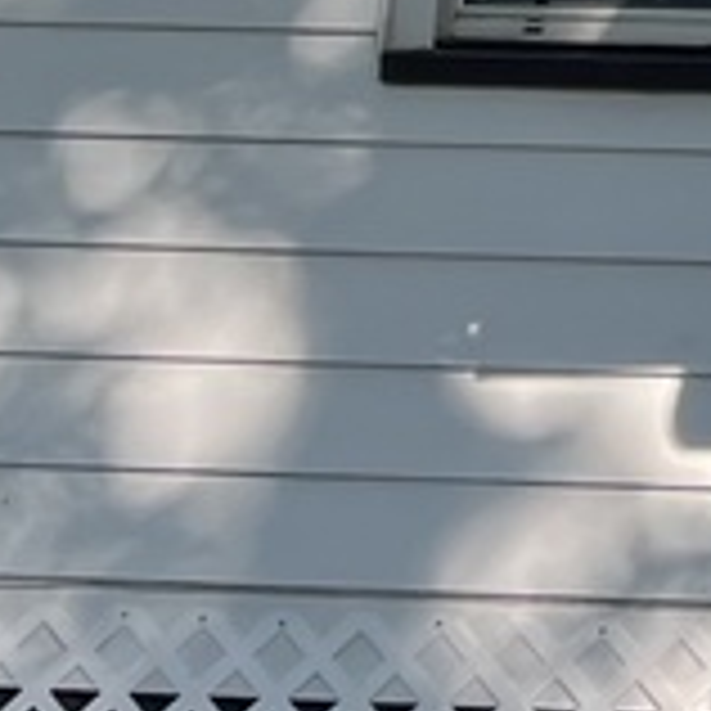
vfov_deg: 8.2
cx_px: 1786
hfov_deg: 7.7
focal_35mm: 209
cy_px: -378
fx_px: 4857
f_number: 1.5
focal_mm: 5.7
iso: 50
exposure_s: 1/696
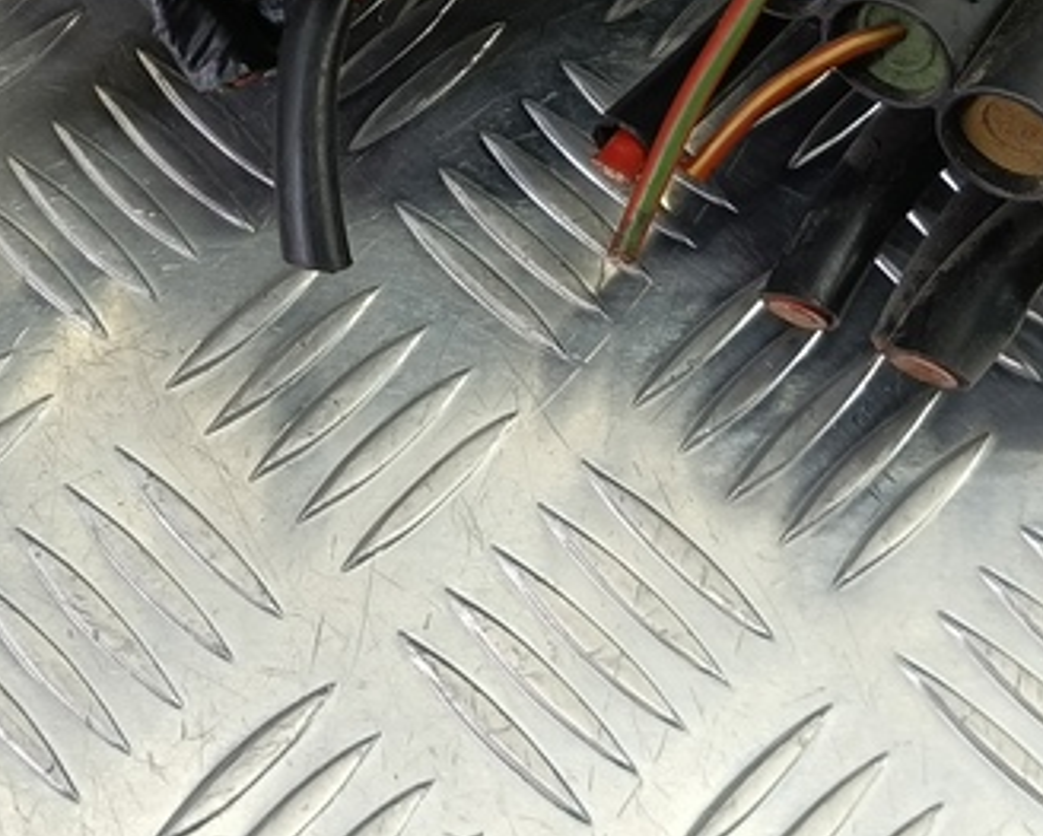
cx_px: 194
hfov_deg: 26.6
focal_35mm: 70
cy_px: -353
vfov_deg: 19.5
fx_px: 2163
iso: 118
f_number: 1.6
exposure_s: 1/50
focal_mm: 4.11
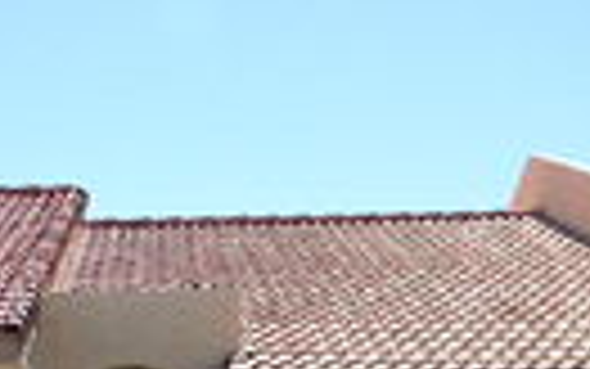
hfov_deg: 20.3
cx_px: 86
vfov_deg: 12.7
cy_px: 436
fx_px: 1625
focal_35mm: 101
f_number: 3.7
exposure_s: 1/751
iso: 112
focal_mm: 6.4
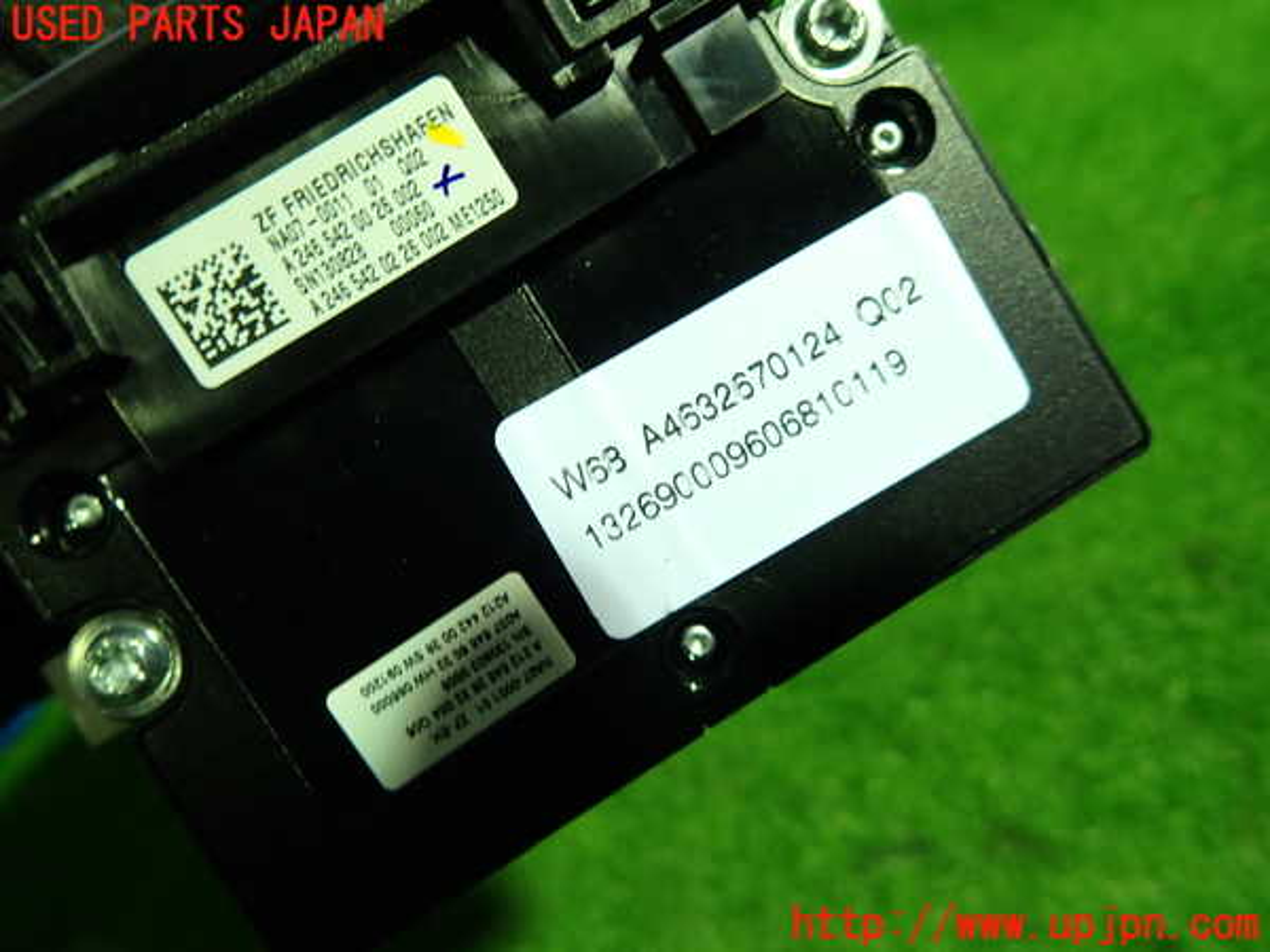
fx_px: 917
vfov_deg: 54.9
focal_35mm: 25
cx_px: 635
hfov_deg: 69.4
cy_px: 476
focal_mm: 4.5
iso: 200
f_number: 2
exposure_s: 1/30
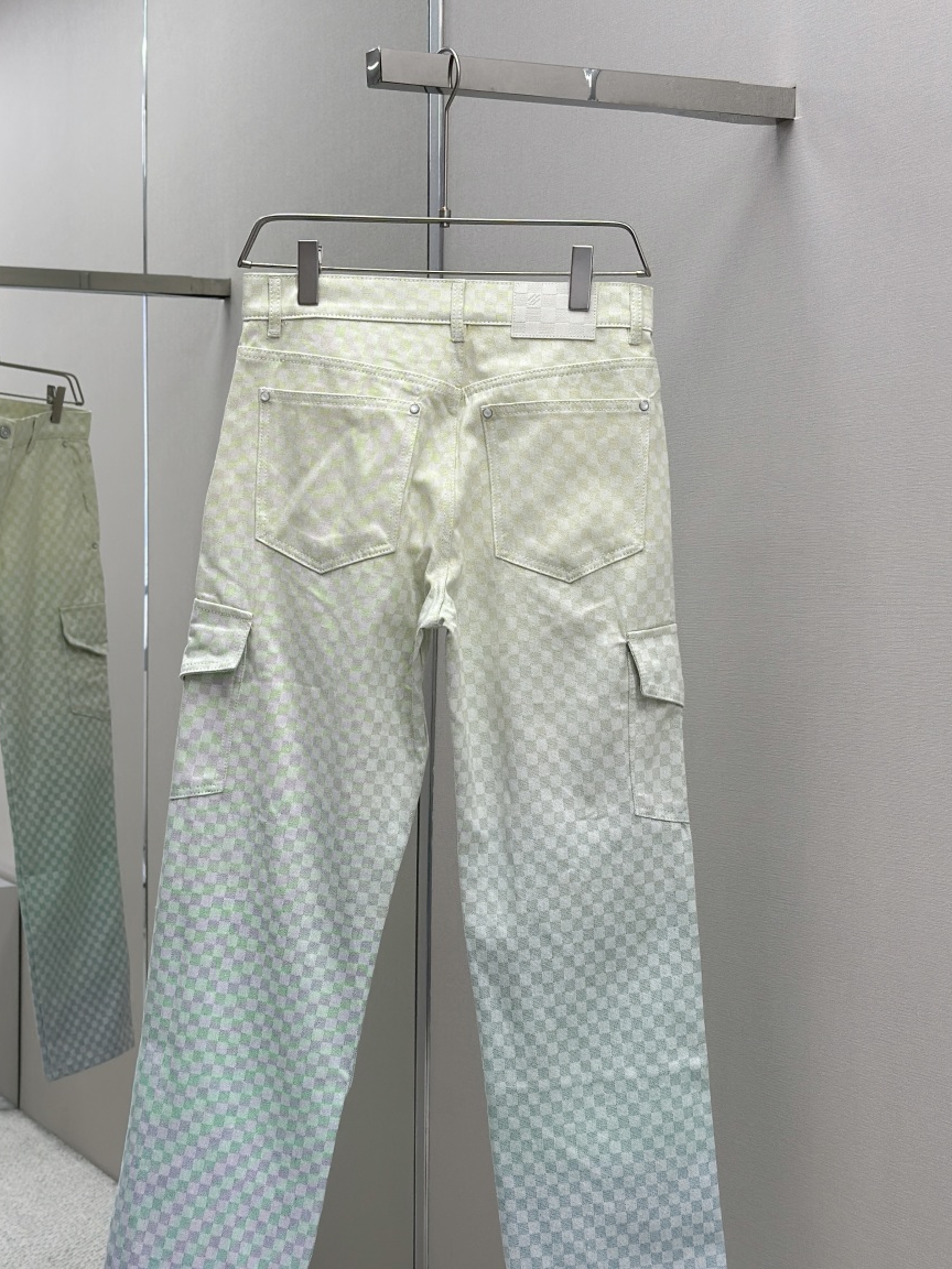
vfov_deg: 32.1
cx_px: 405
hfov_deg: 24.4
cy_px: 740
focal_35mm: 60
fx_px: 2200
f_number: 1.78
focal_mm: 6.86
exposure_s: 1/350
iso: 80
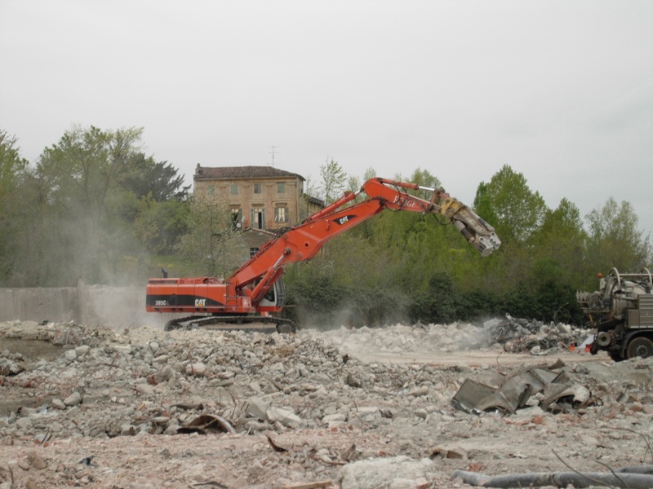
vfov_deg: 11.8
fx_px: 2377
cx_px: 326
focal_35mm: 126
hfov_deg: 15.6
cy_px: 244
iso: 50
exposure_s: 1/85.4
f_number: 5.3
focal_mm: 26.3
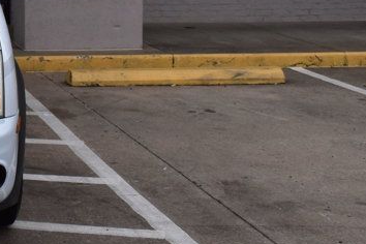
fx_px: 1057
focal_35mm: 104
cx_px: -131
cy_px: -36
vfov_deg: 12.9
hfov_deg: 18.1
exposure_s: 1/320
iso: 400
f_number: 10
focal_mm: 24
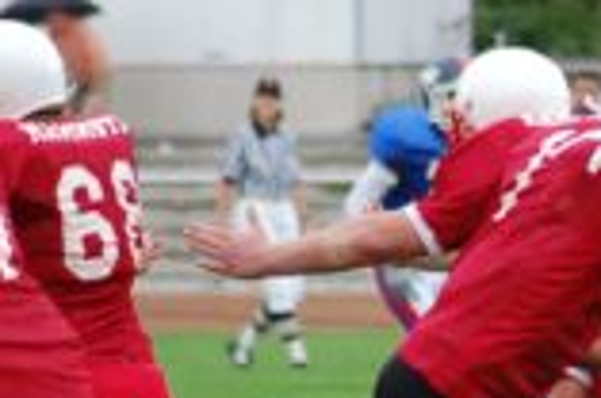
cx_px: 683
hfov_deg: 3.5
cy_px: 448
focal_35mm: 583
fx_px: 9720
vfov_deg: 2.3
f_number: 4.5
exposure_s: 1/320
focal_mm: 135
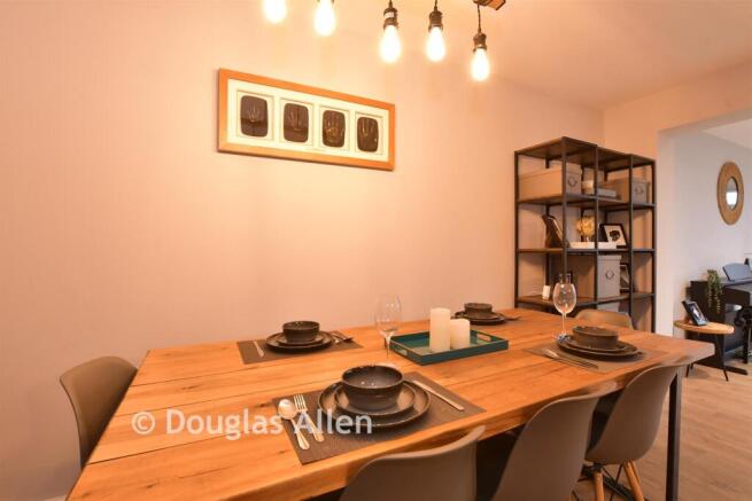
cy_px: 250
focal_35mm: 15
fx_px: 313
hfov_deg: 100.4
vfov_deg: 77.4
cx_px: 376
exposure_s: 1/6
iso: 640
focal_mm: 10
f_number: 8
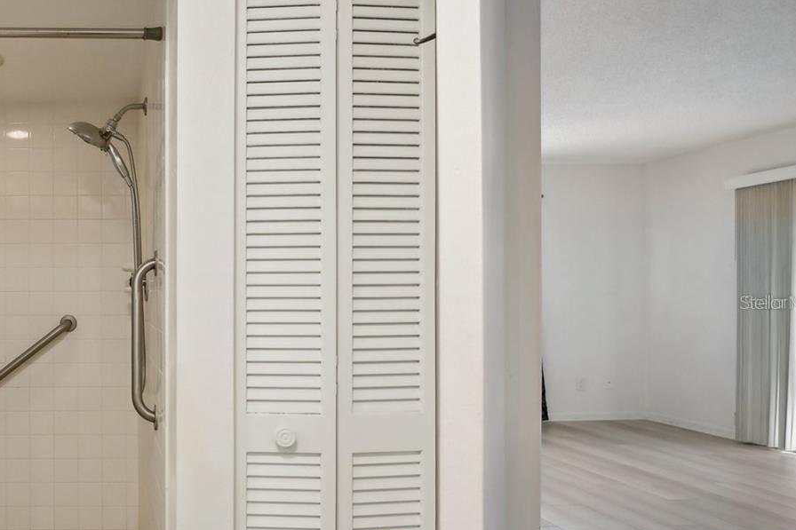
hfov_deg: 62.6
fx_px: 553
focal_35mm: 25
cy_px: 302
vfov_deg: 51.1
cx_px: 113
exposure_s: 1/15
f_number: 8
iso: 400
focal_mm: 14
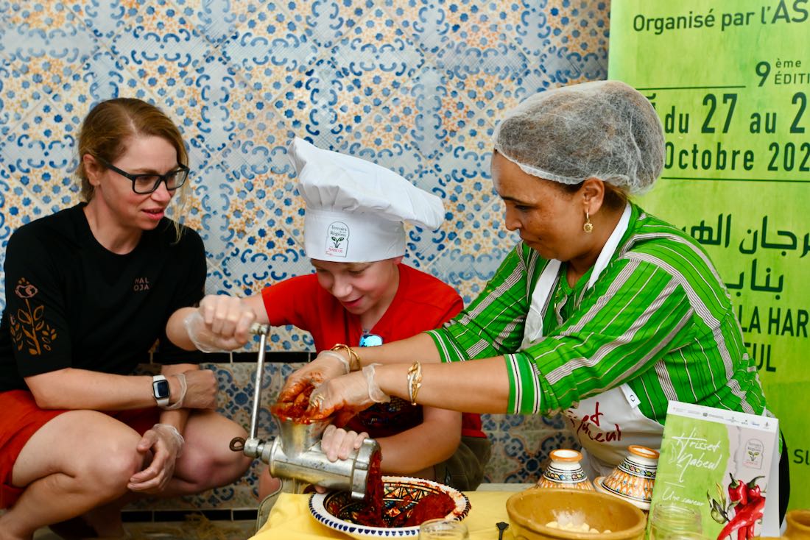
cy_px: 270
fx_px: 810
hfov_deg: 53.1
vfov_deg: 36.9
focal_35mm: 36
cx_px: 405
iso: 1250
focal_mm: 24
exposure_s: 1/125
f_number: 2.8
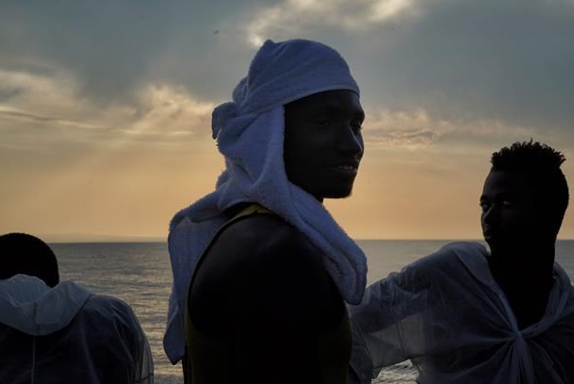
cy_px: 188
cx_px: 301
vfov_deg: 21.3
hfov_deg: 31.4
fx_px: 1021
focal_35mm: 64
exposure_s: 1/200
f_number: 14
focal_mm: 60
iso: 100
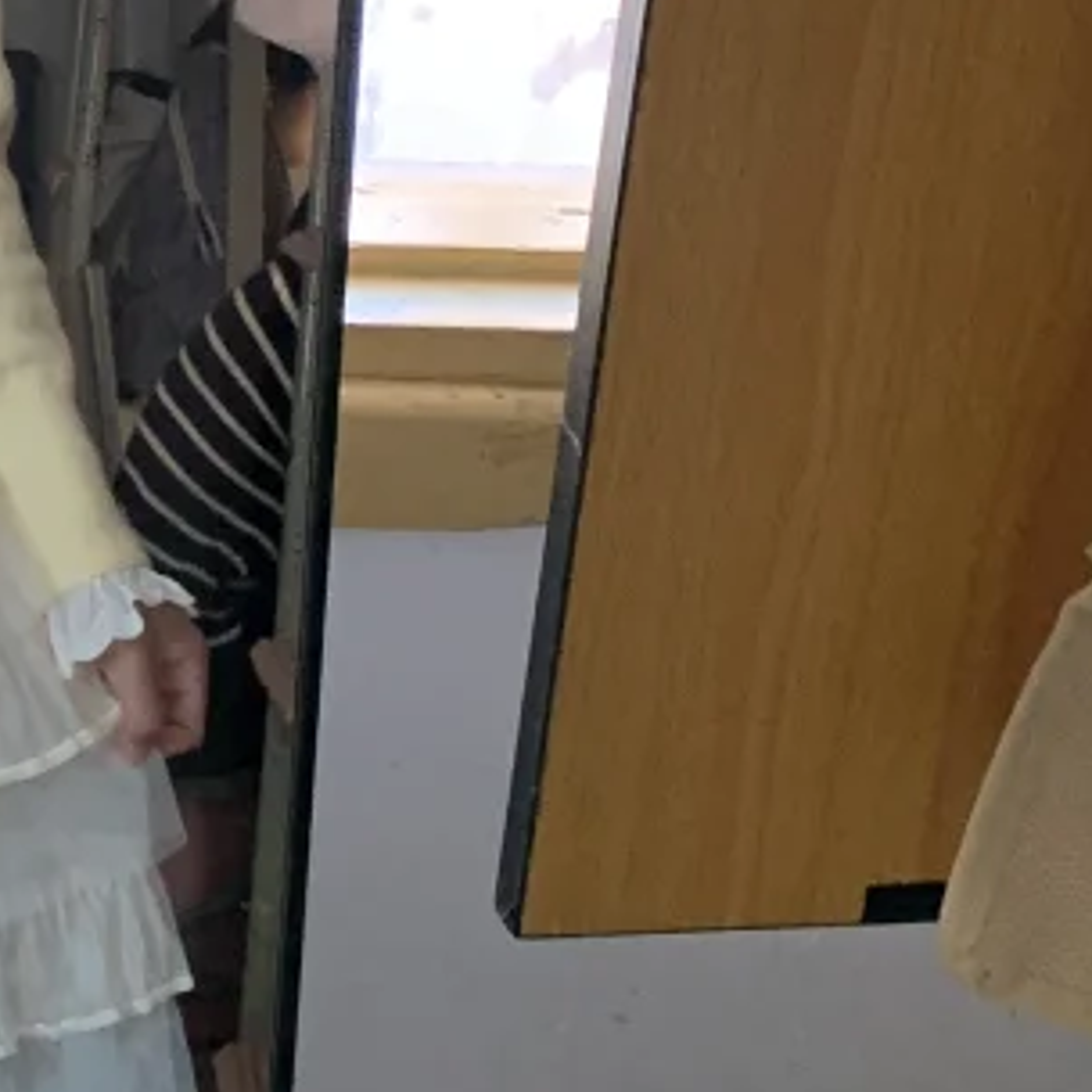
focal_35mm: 109
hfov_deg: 15.0
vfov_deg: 15.3
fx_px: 3890
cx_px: -442
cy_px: -305
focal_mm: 4.25
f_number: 1.8
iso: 250
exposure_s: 1/60
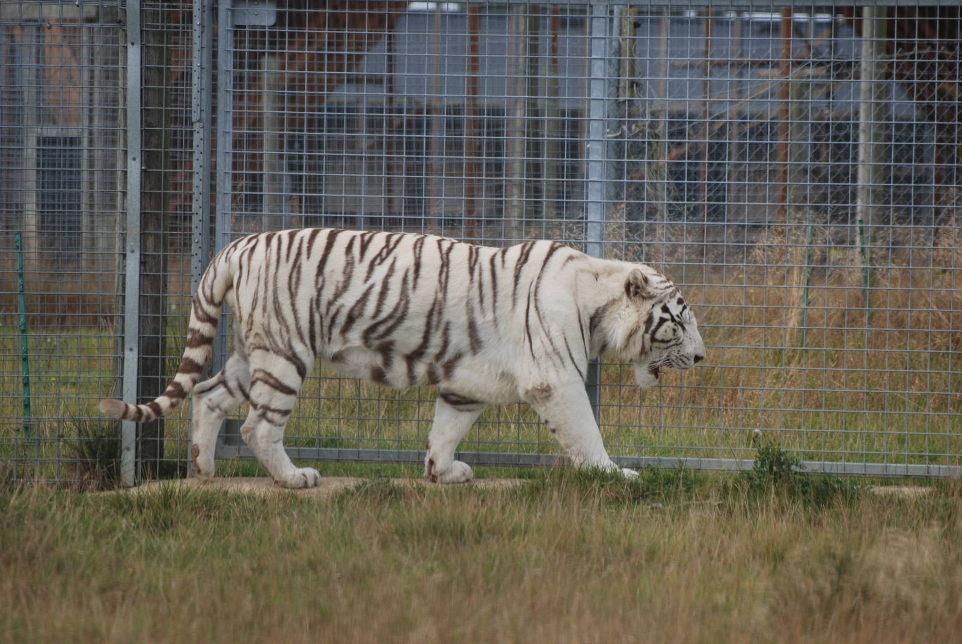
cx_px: 481
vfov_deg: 4.2
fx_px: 8829
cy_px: 322
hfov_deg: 6.2
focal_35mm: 330
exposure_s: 1/500
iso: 200
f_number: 5.3
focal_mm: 220
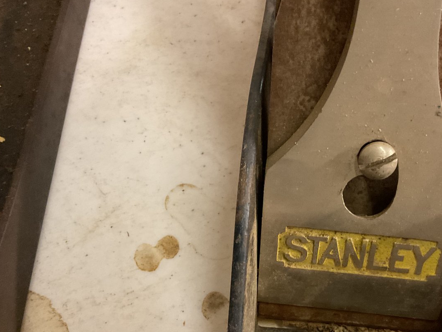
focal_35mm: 41
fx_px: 524
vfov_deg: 34.8
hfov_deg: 45.3
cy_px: 223
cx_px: 283
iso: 320
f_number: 1.8
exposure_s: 1/30
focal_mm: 3
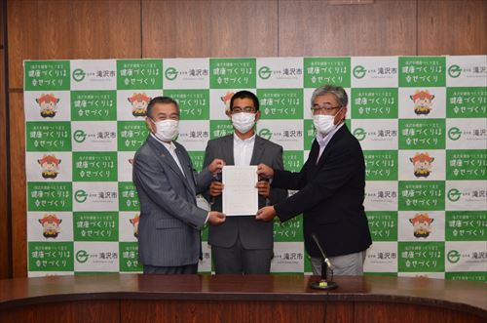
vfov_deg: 20.5
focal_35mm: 66
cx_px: 244
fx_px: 891
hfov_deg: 30.6
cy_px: 162
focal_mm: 44
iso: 500
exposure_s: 1/200
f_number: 4.5
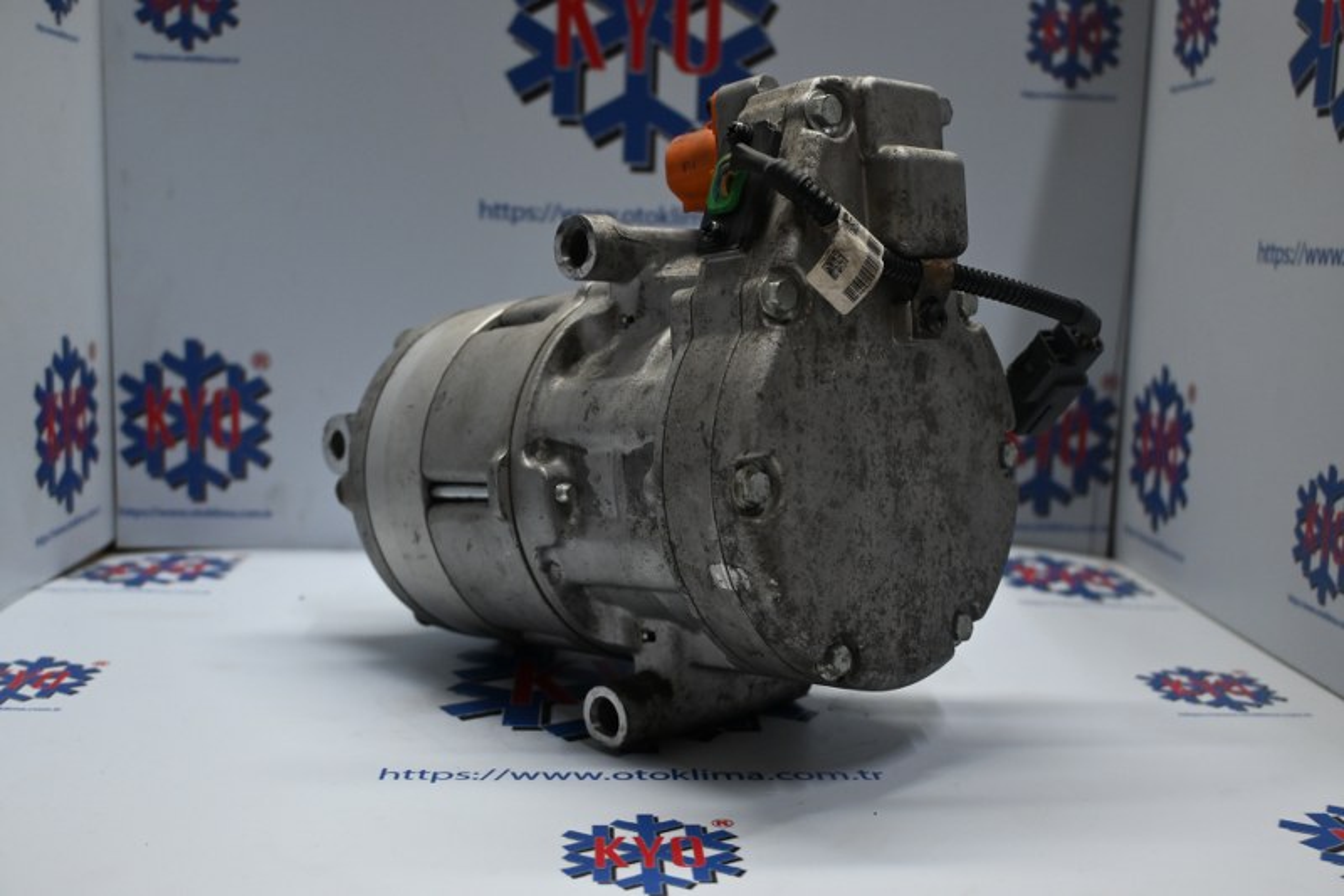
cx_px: 672
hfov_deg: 52.2
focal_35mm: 37
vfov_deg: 36.2
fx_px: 1372
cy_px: 448
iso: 800
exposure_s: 1/125
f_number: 4.2
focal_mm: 24.5
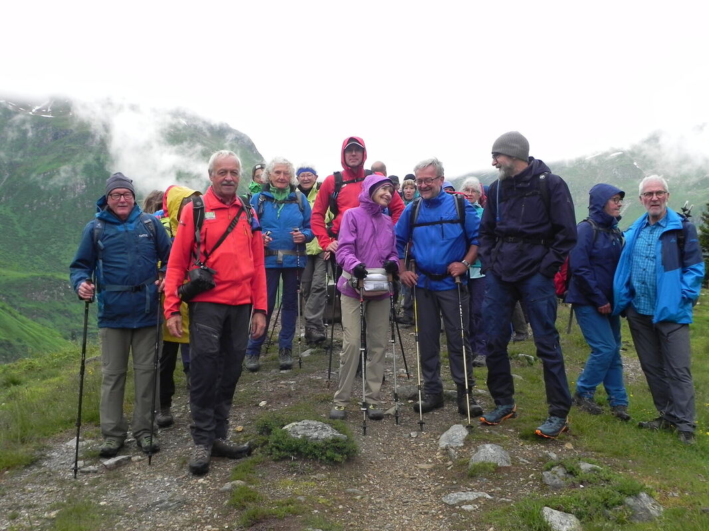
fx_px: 840
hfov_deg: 45.8
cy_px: 266
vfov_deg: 35.1
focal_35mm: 41
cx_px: 354
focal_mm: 7.3
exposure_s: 1/136
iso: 160
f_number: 4.5
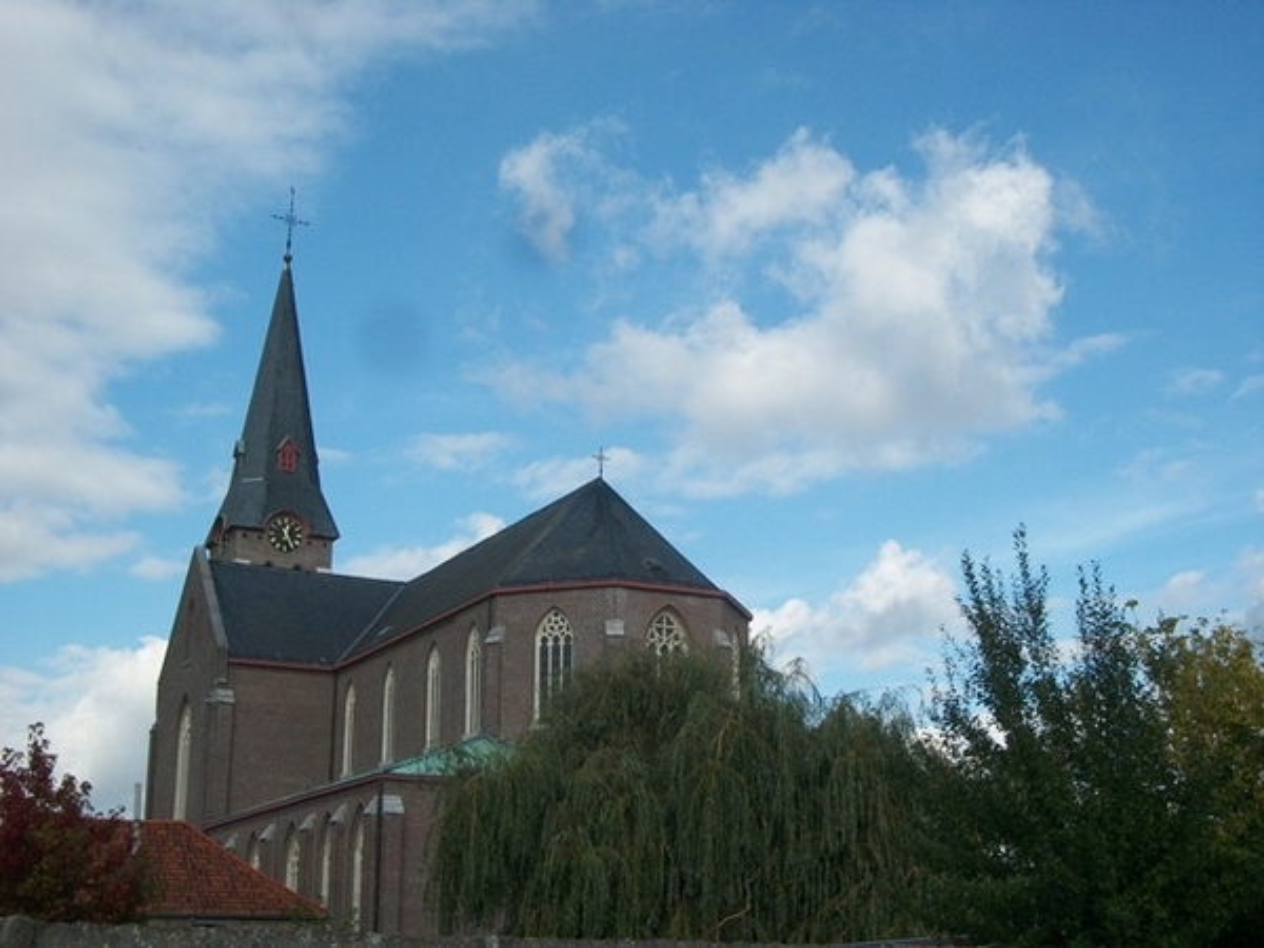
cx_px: 632
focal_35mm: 50
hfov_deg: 38.2
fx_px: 1826
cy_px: 474
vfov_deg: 29.1
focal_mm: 8.8
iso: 80
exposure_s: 1/125
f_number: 11.2
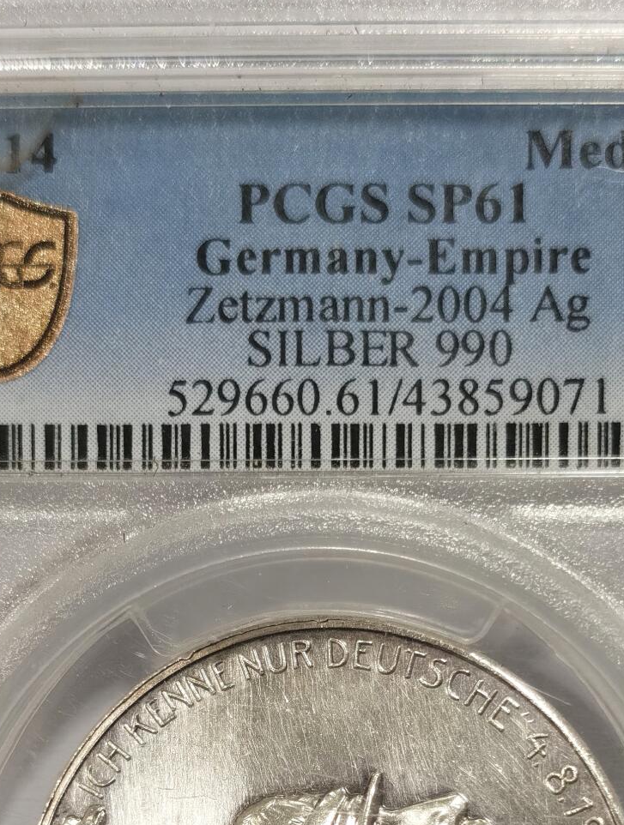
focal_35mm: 101
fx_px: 2416
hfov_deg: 14.7
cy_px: 709
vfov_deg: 19.1
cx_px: 324
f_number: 16
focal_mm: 5.56
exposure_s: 1/100
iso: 80
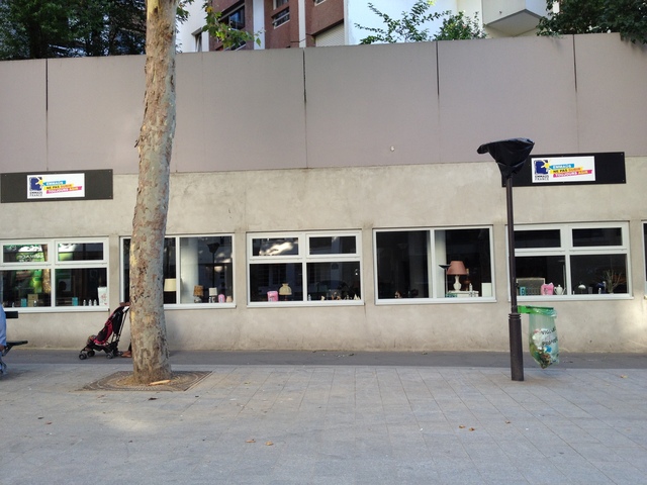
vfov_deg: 40.7
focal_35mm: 35
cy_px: 242
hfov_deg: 52.6
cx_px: 324
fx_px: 654
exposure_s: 1/120
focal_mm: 4.28
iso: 64
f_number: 2.4
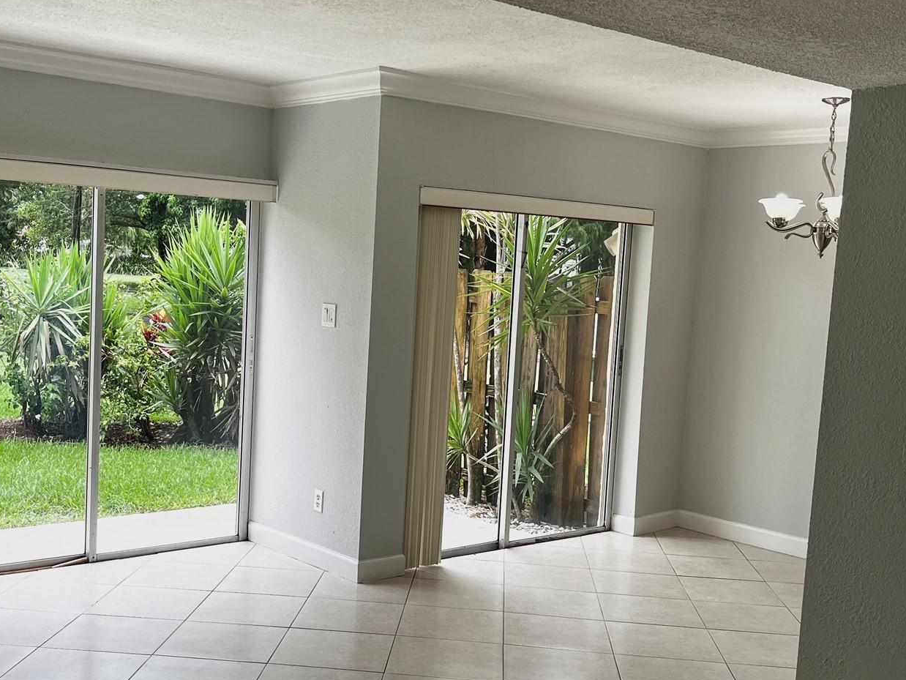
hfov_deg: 43.7
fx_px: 1126
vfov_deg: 33.5
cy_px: 390
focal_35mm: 43
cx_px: 393
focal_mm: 5.1
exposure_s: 1/435
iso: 50
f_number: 1.6
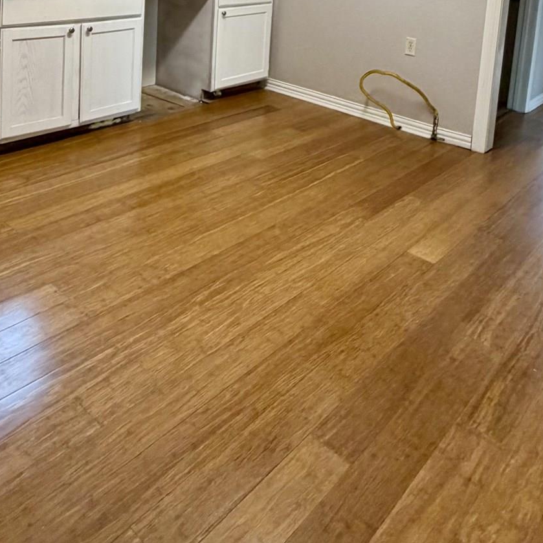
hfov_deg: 48.4
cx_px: 261
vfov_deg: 42.2
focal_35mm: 34
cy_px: 6
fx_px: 603
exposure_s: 1/60
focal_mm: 2.22
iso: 200
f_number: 2.2
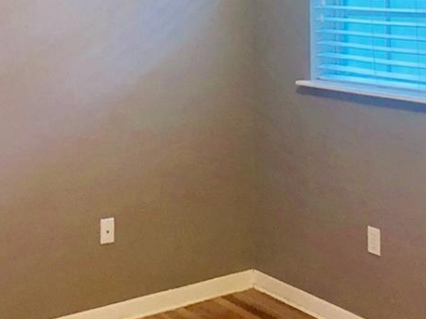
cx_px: 168
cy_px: 20
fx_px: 1205
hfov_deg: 20.0
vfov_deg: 14.9
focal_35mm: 98
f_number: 1.8
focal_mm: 4
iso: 50
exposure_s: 1/30
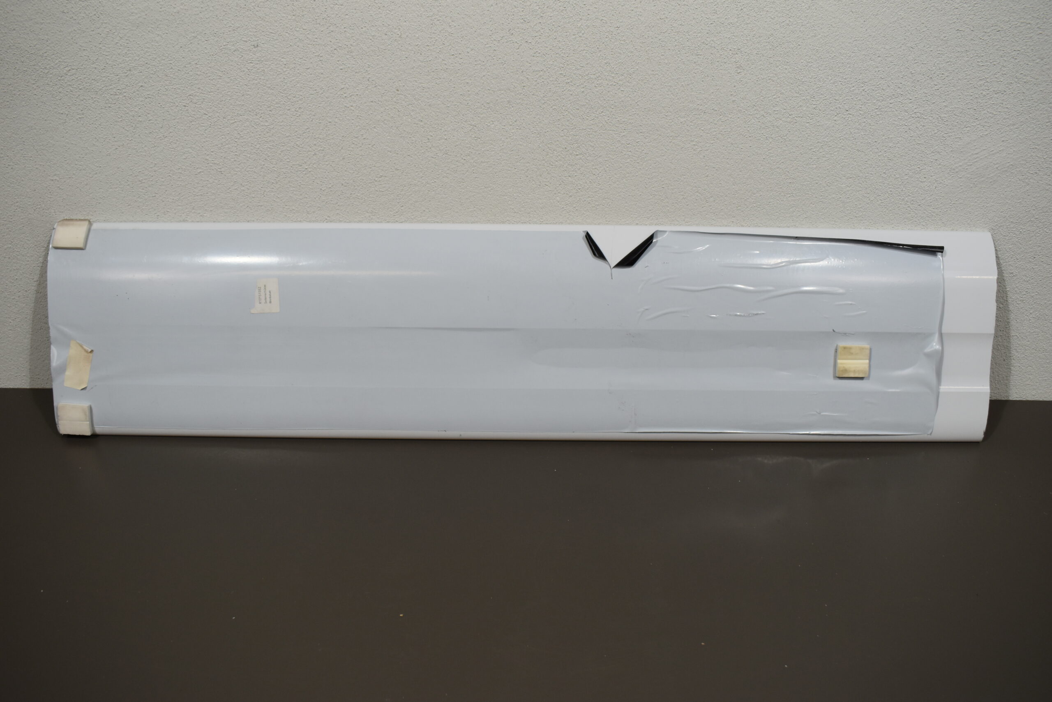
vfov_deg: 41.7
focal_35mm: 32
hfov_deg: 59.5
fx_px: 920
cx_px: 526
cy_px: 351
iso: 360
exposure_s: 1/125
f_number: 5.6
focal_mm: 21
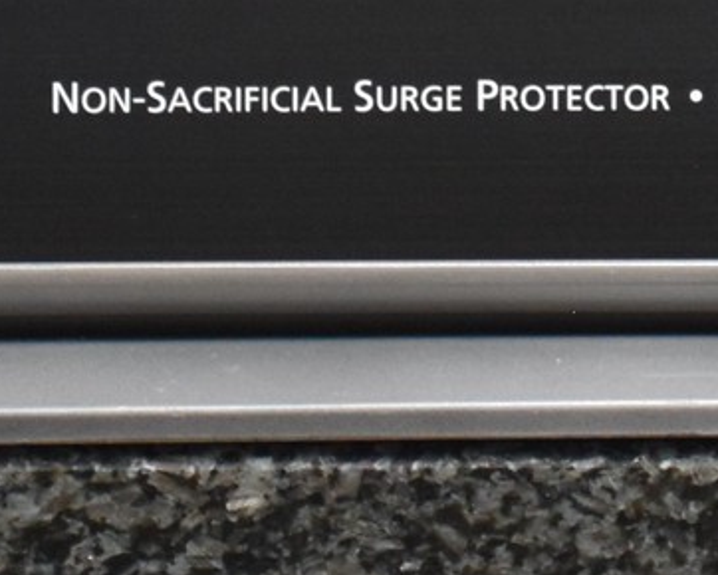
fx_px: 8932
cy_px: -543
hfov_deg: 4.6
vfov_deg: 3.7
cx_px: 1131
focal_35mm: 420
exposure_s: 1/60
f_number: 4.5
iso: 900
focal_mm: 45
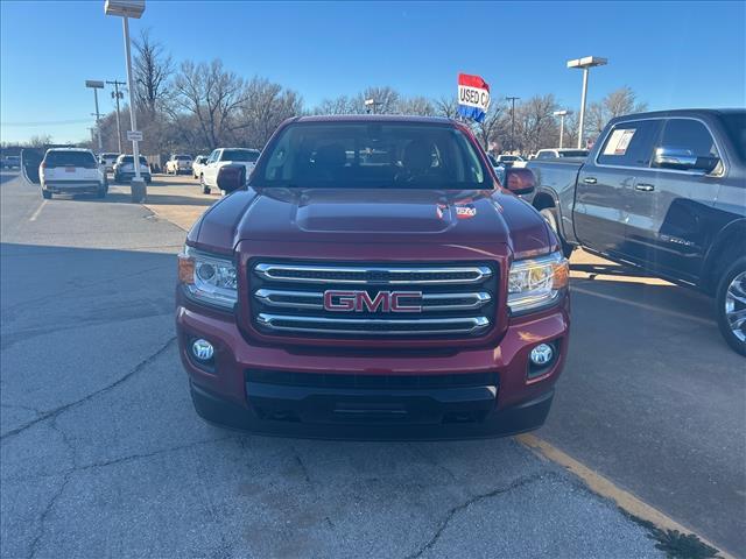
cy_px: 280
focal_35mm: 26
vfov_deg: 53.1
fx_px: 560
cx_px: 373
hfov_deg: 67.3
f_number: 1.5
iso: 50
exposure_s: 1/1183
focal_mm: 5.7
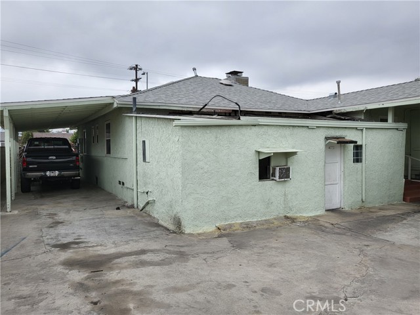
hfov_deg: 67.3
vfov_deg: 53.1
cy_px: 158
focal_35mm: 26
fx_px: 315
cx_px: 210
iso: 50
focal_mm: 4.25
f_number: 1.8
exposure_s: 1/1293
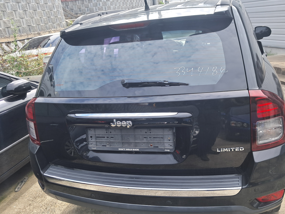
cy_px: 110
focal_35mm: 33
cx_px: 153
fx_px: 272
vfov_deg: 42.9
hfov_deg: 55.3
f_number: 1.8
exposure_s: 1/296
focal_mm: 4
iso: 50
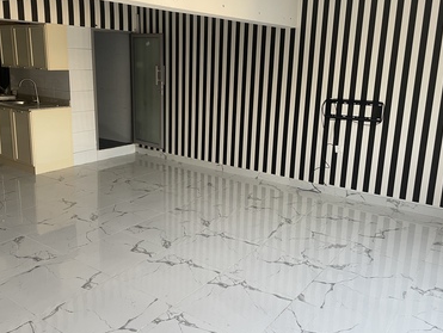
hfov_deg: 56.8
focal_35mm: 32
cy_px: 152
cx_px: 216
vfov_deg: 44.2
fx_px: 410
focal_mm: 4.2
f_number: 1.6
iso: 125
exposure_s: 1/93
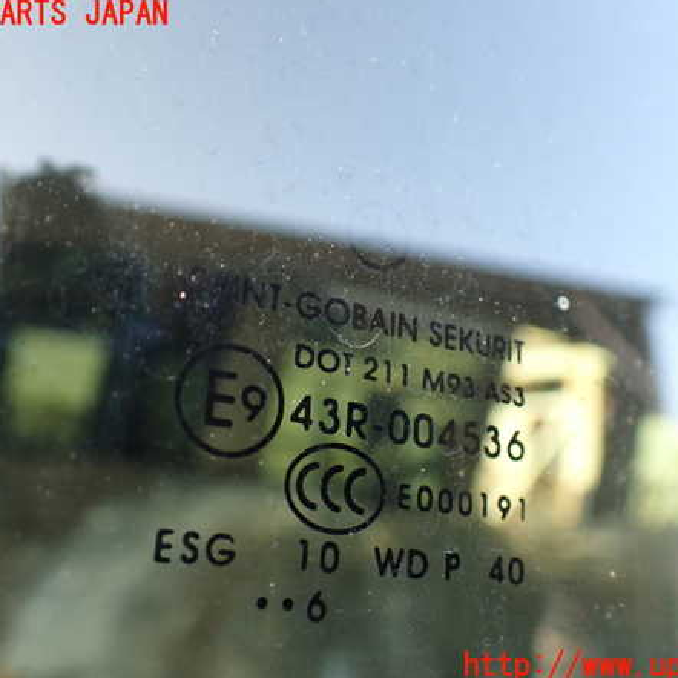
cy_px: 341
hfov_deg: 46.0
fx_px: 798
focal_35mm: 36
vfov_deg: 46.0
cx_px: 350
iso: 250
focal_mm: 5.4
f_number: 2.3
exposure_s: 1/125
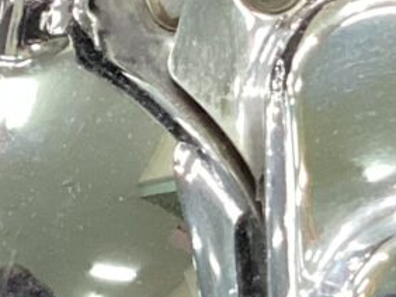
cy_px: 373
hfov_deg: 9.3
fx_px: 2416
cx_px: 330
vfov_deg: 7.0
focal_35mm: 211
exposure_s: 1/40
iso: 320
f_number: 2.4
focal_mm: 3.3
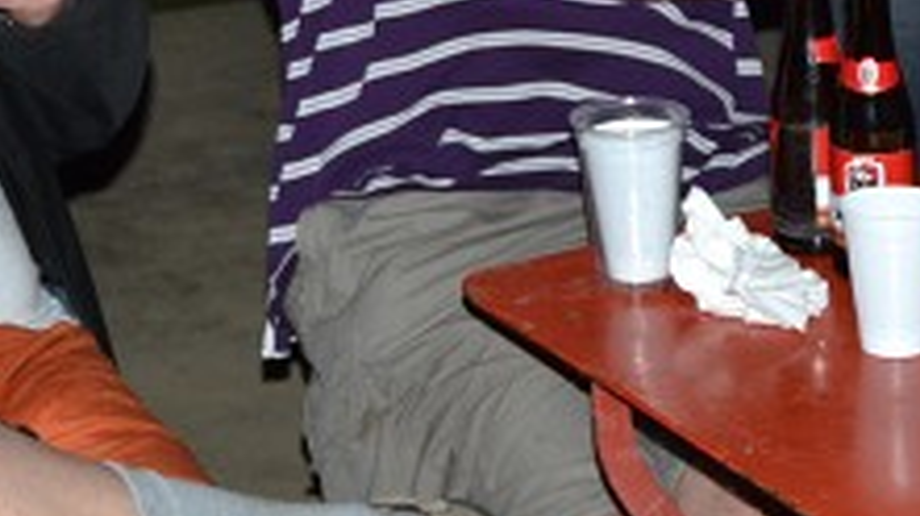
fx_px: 3828
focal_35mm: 157
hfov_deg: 13.7
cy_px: -350
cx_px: 341
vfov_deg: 7.5
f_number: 4
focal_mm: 28
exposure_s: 1/200
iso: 400
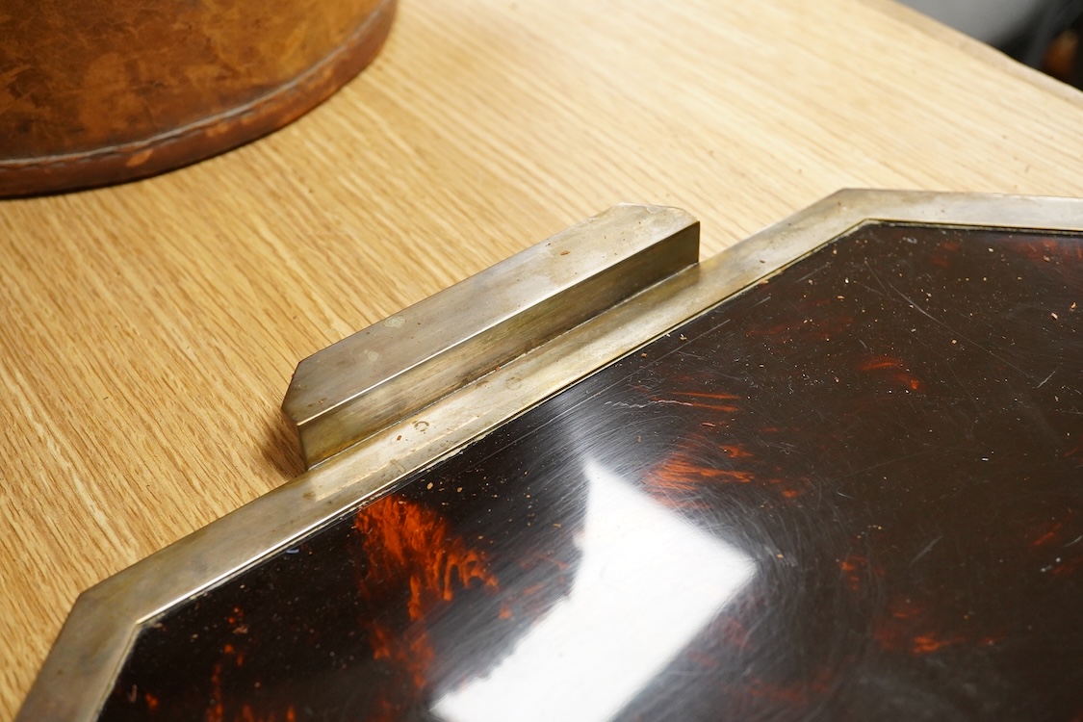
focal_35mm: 45
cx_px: 542
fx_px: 1354
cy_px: 361
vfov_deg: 29.9
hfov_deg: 43.6
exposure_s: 1/100
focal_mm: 30
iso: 2500
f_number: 8
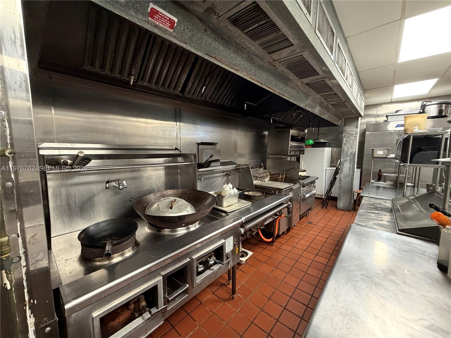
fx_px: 182
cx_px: 226
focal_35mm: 14
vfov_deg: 85.7
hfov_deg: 102.1
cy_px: 169
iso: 640
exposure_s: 1/60
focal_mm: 2.22
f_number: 2.2
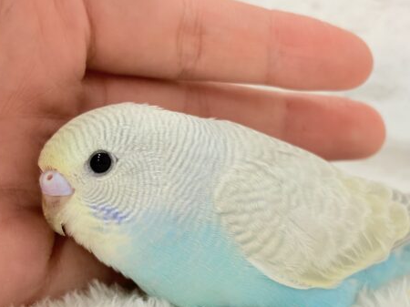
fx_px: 876
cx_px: 264
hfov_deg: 26.2
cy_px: 217
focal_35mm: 74
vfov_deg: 19.8
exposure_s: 1/100
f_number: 1.6
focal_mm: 5.96
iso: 125
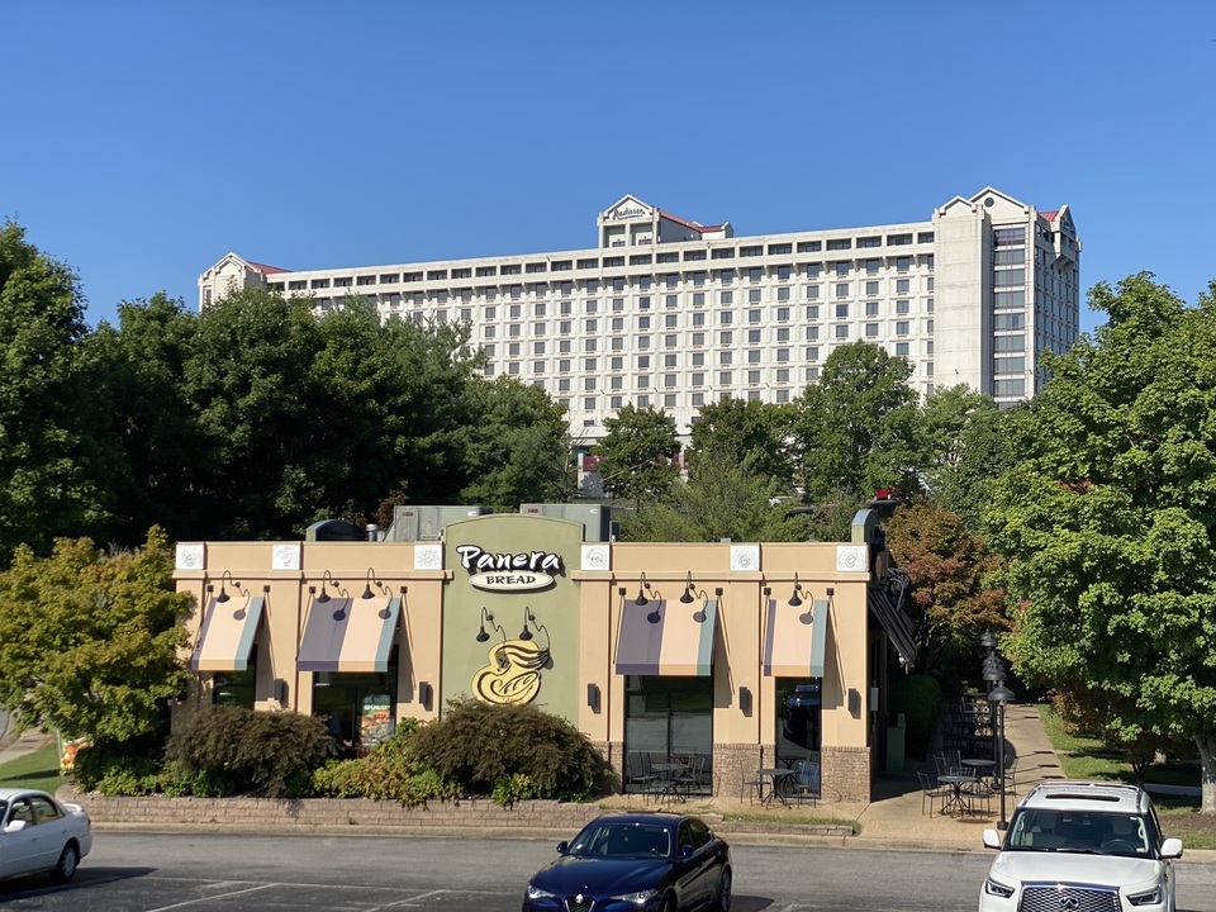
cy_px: 456
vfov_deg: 28.0
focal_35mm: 52
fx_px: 1827
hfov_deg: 36.8
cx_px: 608
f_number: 2
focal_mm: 6
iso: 20
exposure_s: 1/2179
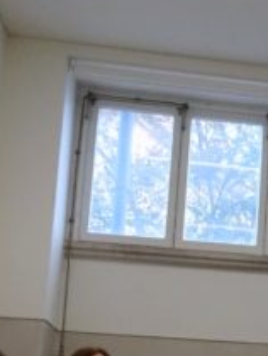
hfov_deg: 17.2
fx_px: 814
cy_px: 331
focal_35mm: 79
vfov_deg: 23.9
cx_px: 377
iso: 2000
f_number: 4
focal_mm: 8.8
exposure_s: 1/400
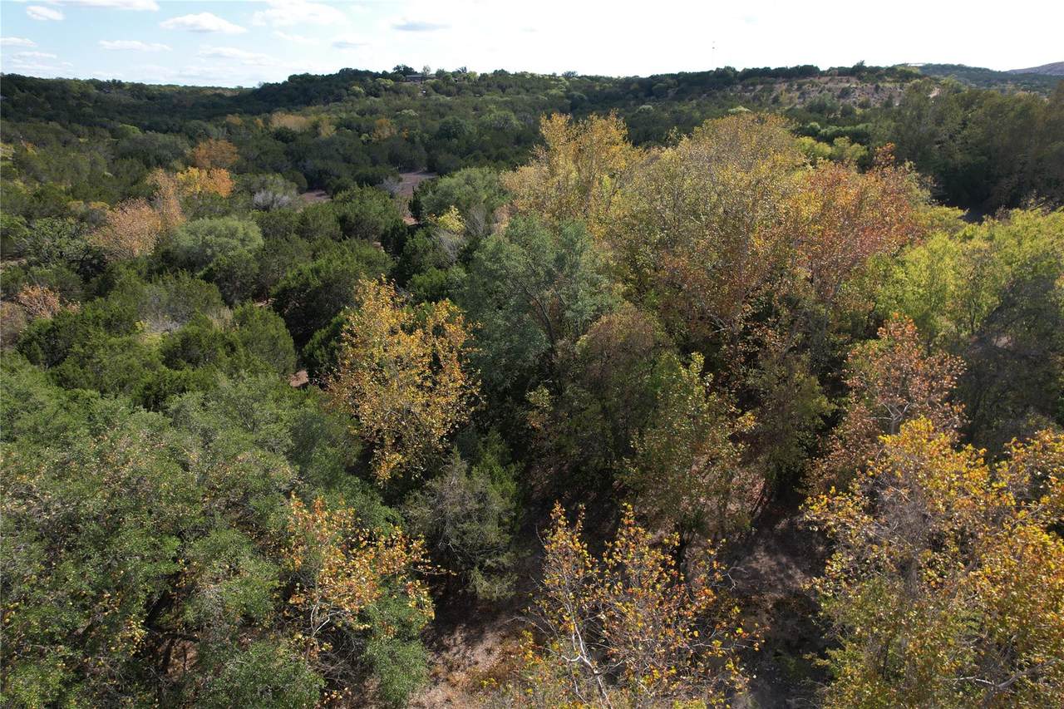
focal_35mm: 22
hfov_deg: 78.6
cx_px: 532
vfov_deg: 57.2
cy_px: 354
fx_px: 650
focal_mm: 8.38
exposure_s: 1/1250
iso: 100
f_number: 2.8
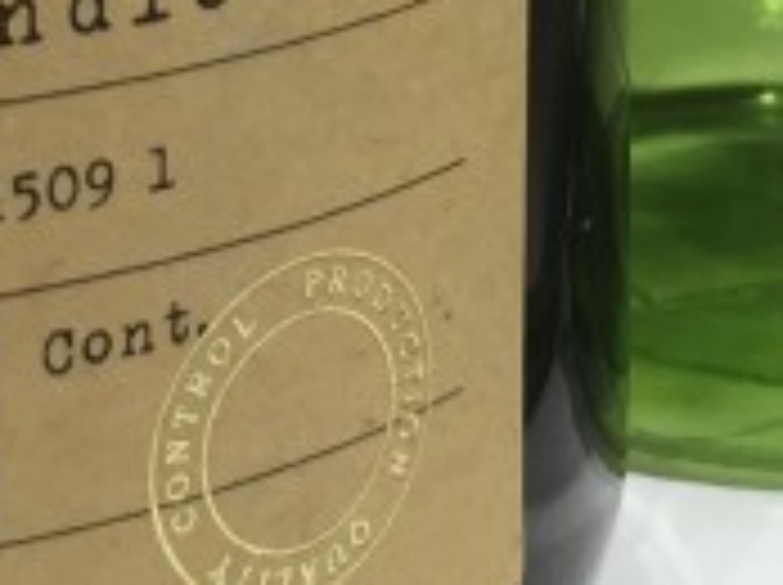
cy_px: -508
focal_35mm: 171
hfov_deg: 11.5
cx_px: 666
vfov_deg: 8.3
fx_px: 3863
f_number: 2.2
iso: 32
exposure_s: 1/60
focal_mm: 4.15
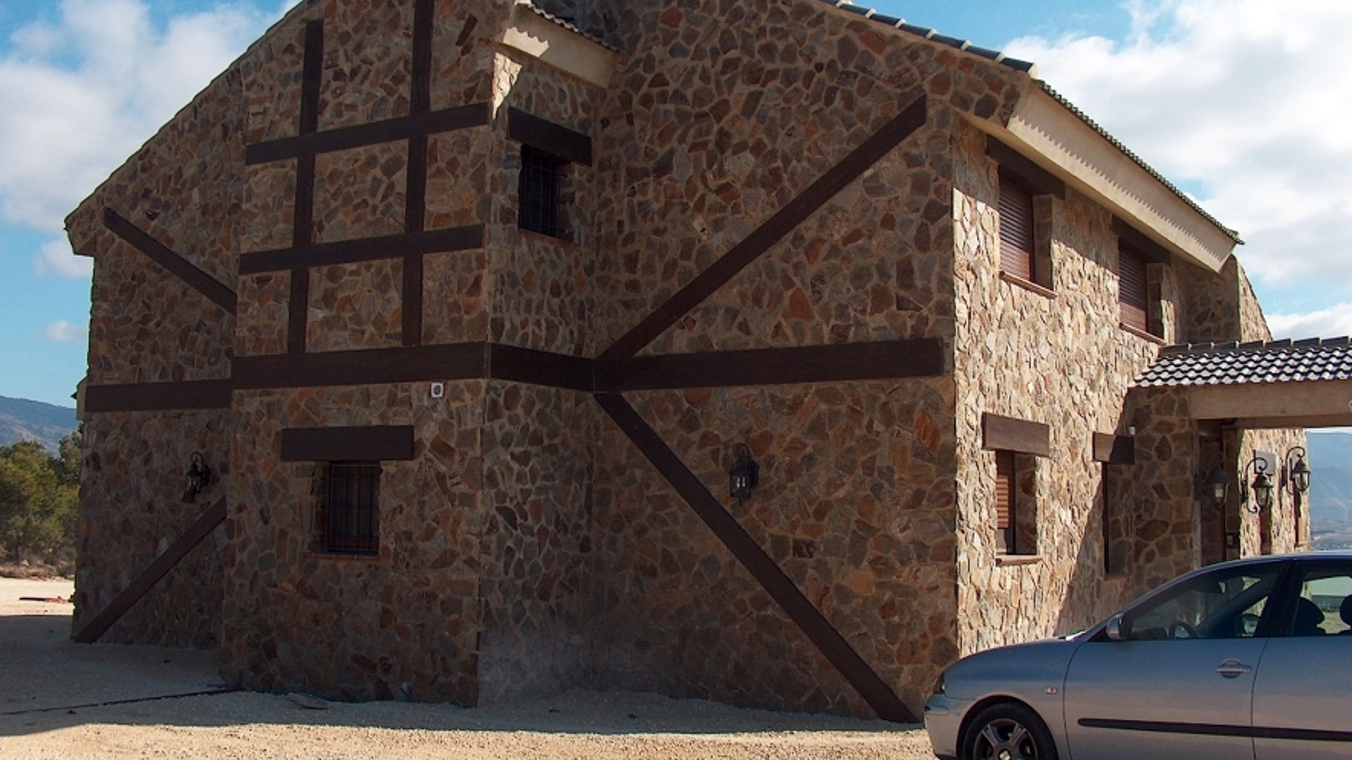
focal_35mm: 41
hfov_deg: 49.4
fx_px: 1470
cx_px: 676
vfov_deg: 28.9
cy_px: 311
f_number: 4.8
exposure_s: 1/971
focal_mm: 7.6
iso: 100
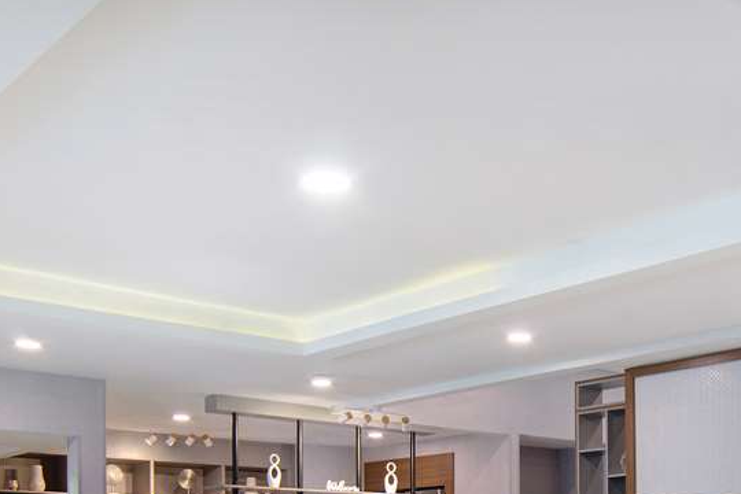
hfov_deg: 38.9
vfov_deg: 24.0
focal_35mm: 50
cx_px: 520
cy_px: 628
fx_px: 1029
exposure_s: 1/10
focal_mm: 12
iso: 250
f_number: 7.1
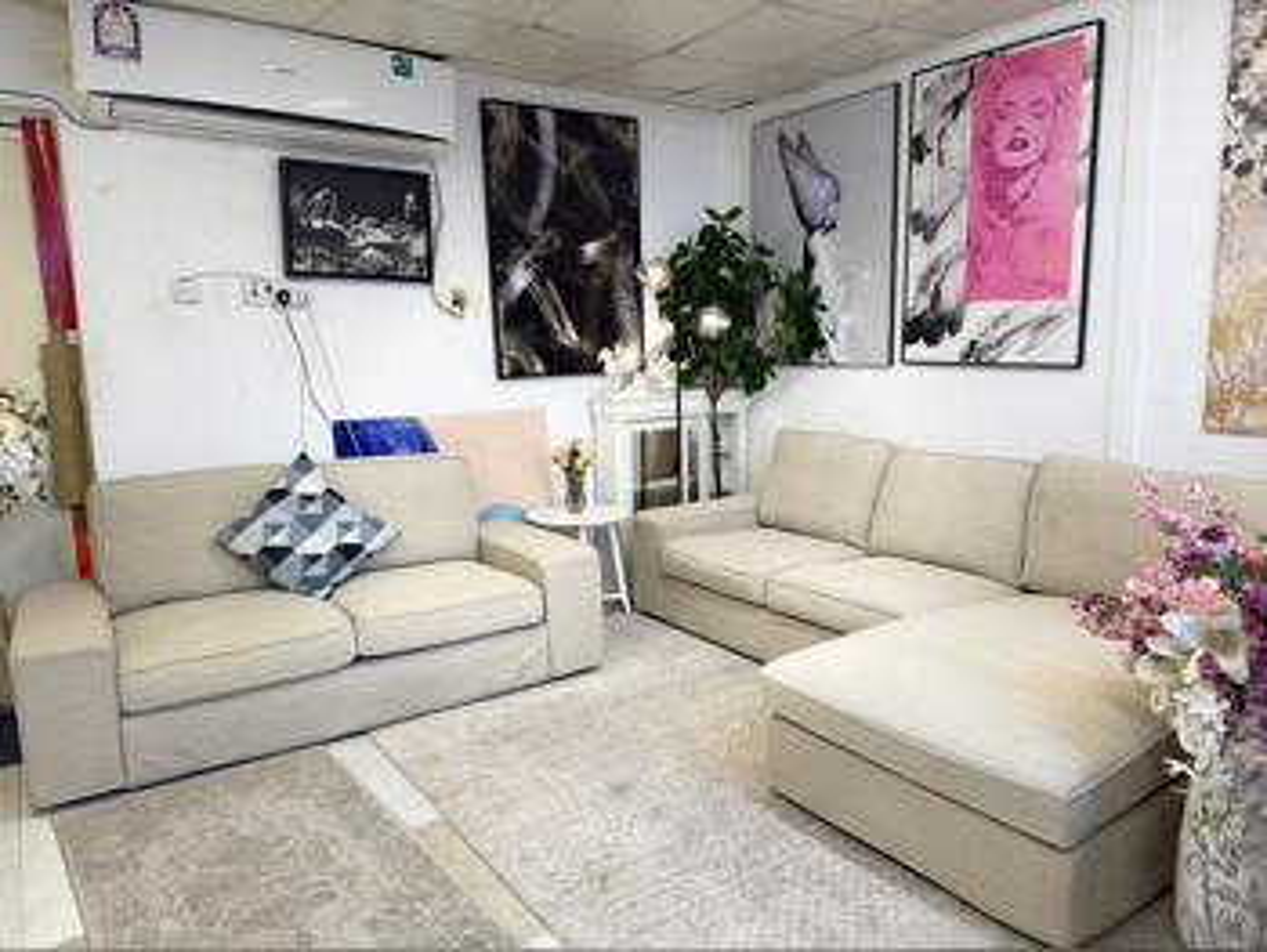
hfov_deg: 71.6
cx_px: 634
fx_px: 879
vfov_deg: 56.9
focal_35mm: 24
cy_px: 476
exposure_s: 1/100
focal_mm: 6.76
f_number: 1.78
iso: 50
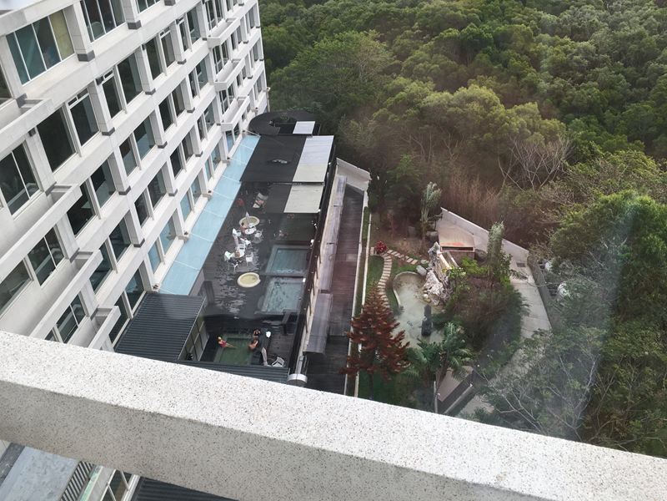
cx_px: 334
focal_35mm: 29
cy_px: 250
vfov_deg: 48.2
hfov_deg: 61.7
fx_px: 559
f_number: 2.2
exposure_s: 1/60
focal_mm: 4.15
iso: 25
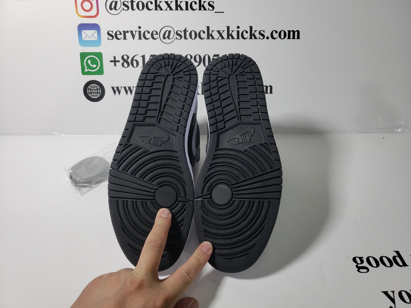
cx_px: 206
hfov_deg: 67.3
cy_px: 154
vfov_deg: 53.1
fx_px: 309
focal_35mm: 26
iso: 50
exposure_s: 1/394
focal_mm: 4.3
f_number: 1.5
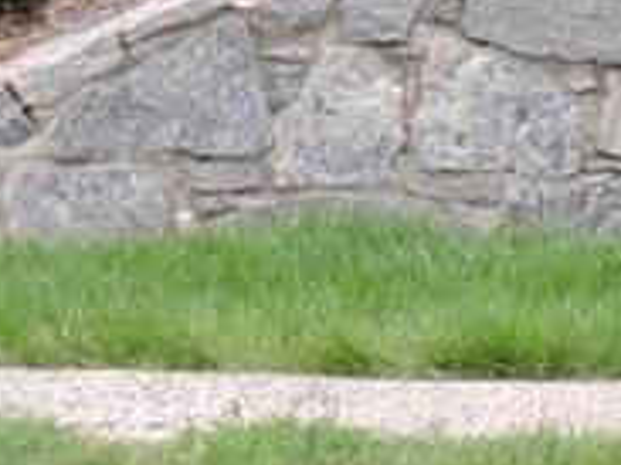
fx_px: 6024
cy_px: -451
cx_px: 869
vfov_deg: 4.4
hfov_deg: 5.9
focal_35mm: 336
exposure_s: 1/1000
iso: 450
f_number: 3.7
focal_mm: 10.7
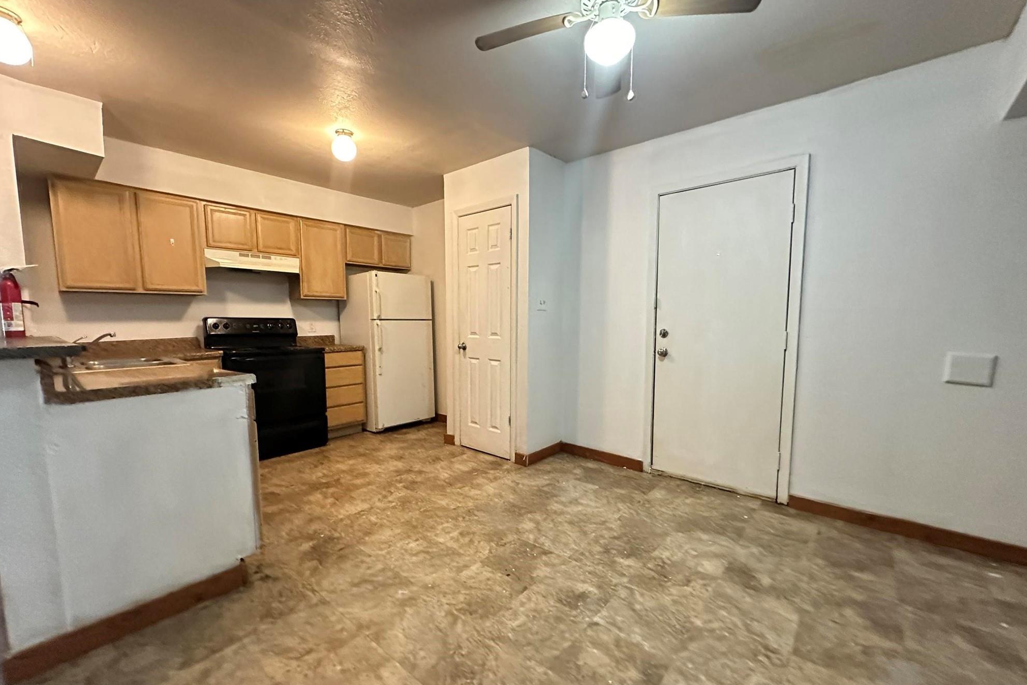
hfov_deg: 100.4
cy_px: 360
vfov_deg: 77.3
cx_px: 505
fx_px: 428
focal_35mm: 15
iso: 1000
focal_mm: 2.22
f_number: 2.2
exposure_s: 1/60
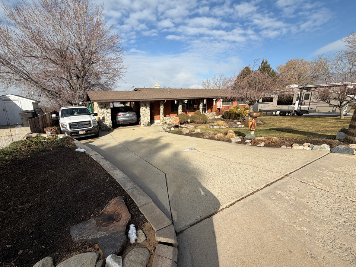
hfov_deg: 98.1
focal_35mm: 15
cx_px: 167
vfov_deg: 81.7
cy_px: 138
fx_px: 154
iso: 20
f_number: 2.2
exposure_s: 1/901
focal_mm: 2.22
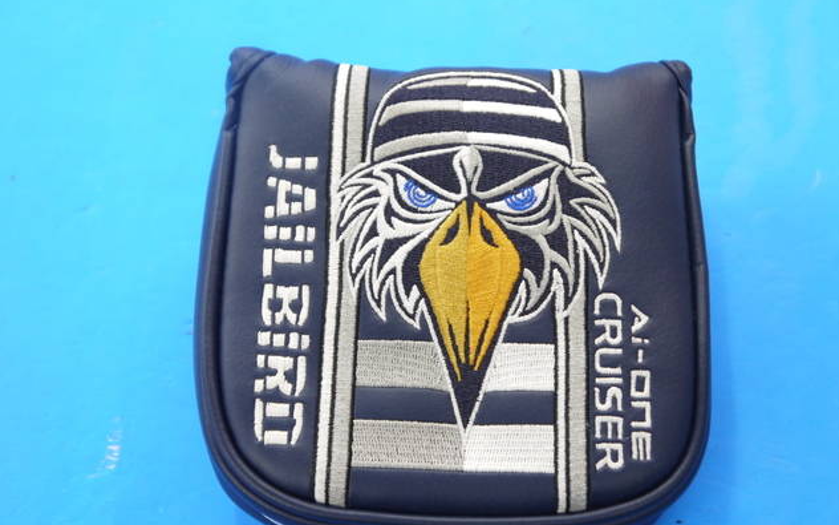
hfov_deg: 28.2
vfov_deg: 17.9
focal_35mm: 73
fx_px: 1669
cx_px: 423
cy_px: 271
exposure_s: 1/80
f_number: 5.2
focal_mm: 34
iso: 640
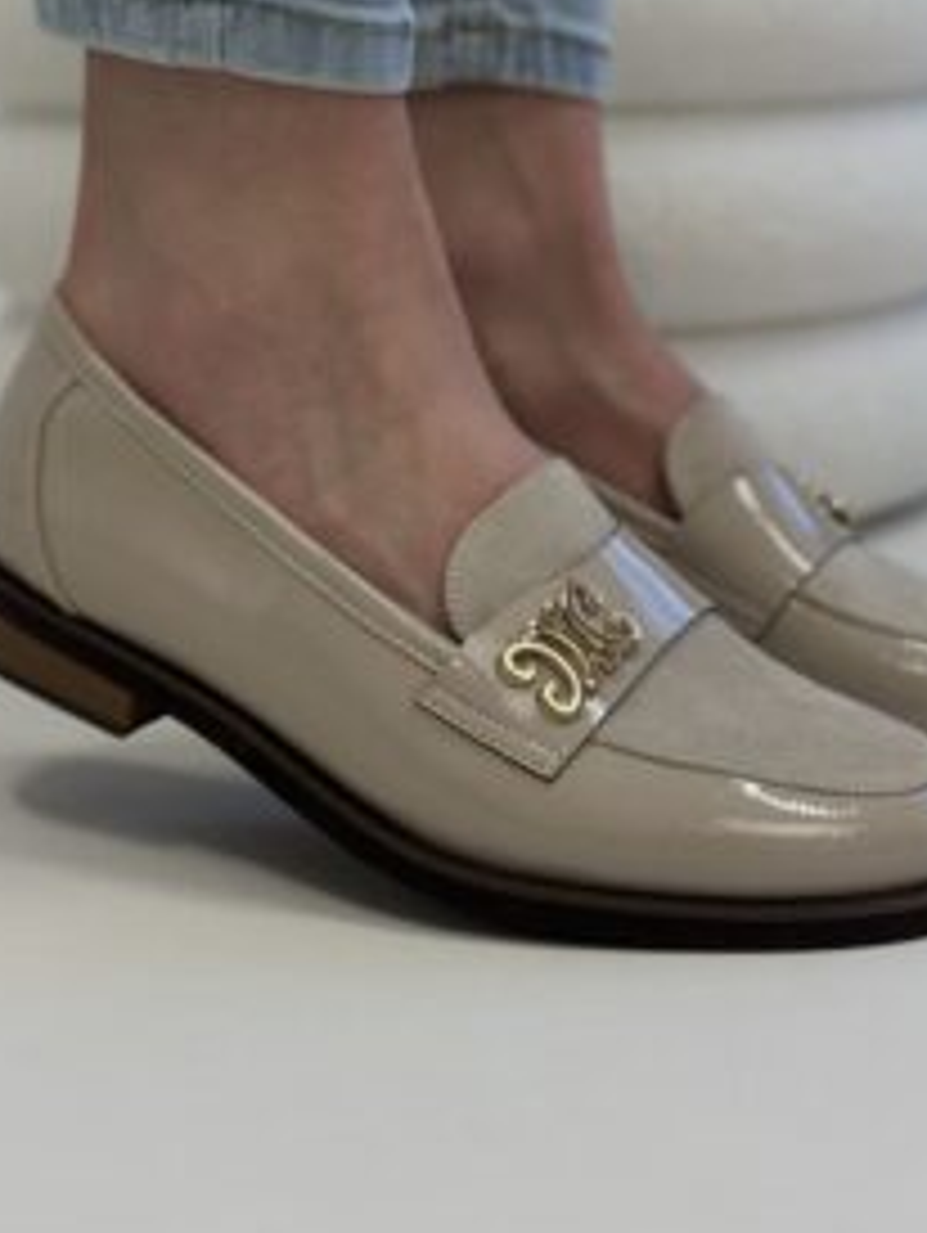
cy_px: 351
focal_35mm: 70
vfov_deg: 27.5
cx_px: 500
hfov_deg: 21.0
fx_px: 2496
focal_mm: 6.86
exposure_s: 1/100
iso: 100
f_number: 1.78
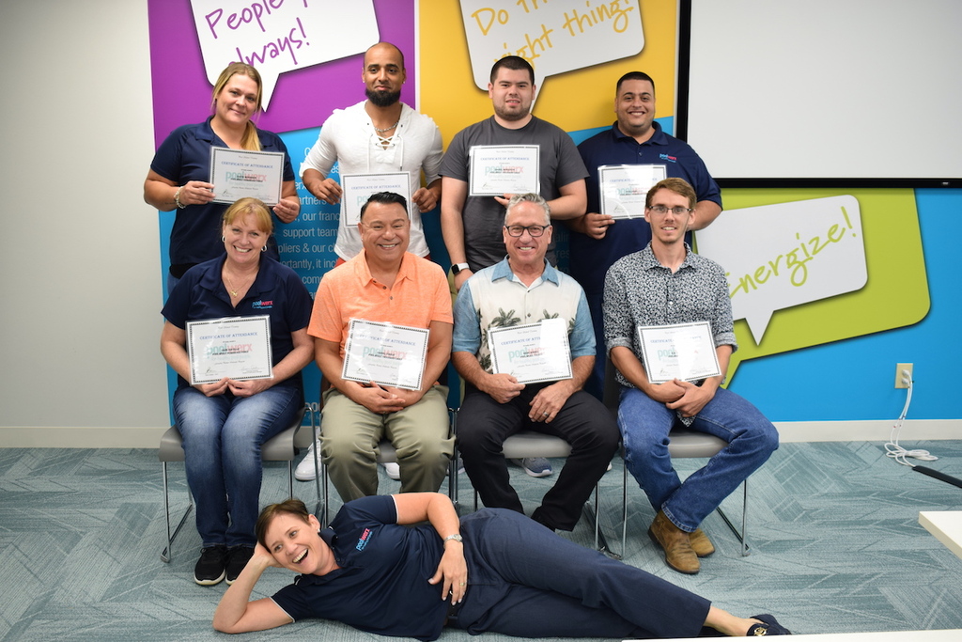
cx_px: 481
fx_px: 1082
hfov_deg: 47.9
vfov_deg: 33.0
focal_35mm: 40
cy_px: 321
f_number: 4.5
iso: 400
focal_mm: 27
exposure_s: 1/50
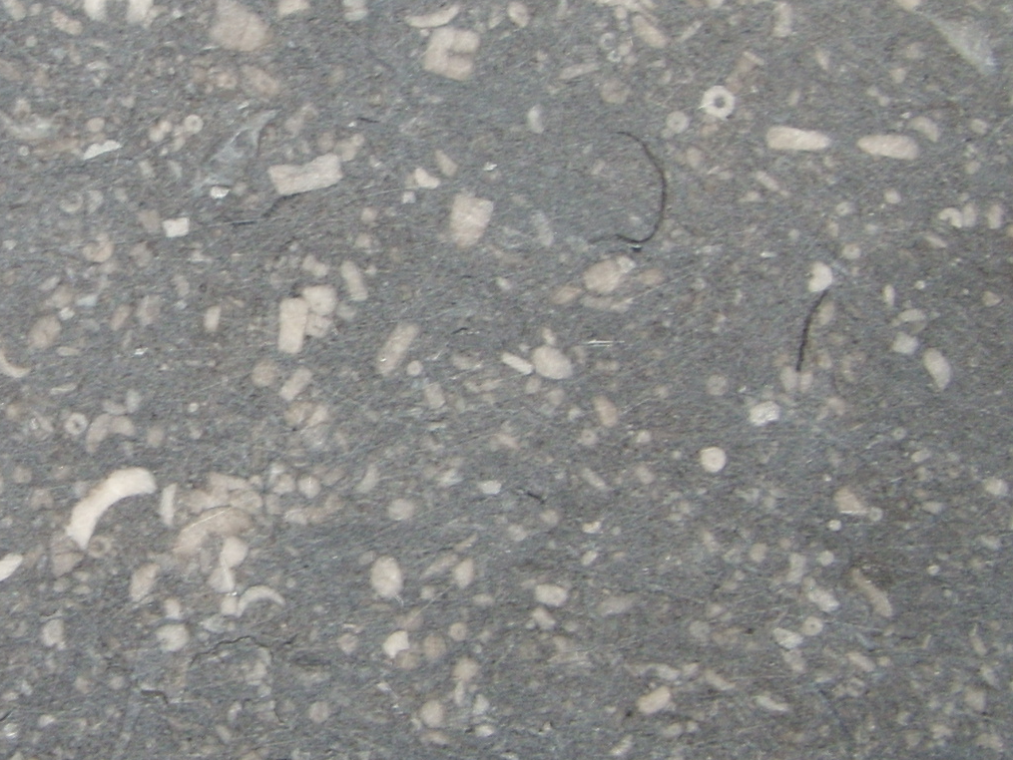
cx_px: -19
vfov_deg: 15.2
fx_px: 2840
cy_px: 330
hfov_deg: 19.6
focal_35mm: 97
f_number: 2.8
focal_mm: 7.8
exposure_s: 1/8
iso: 50
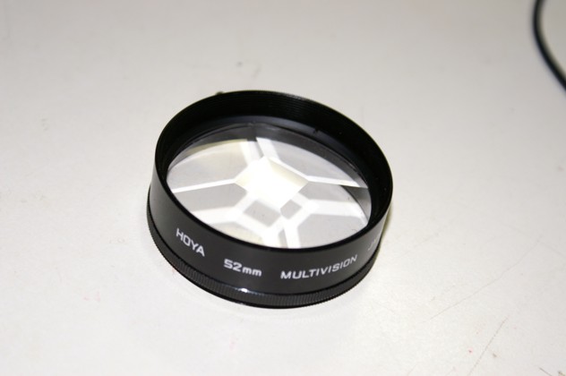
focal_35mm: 90
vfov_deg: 15.2
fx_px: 1414
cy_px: 188
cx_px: 283
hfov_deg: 22.6
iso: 400
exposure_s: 1/125
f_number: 5.6
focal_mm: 60
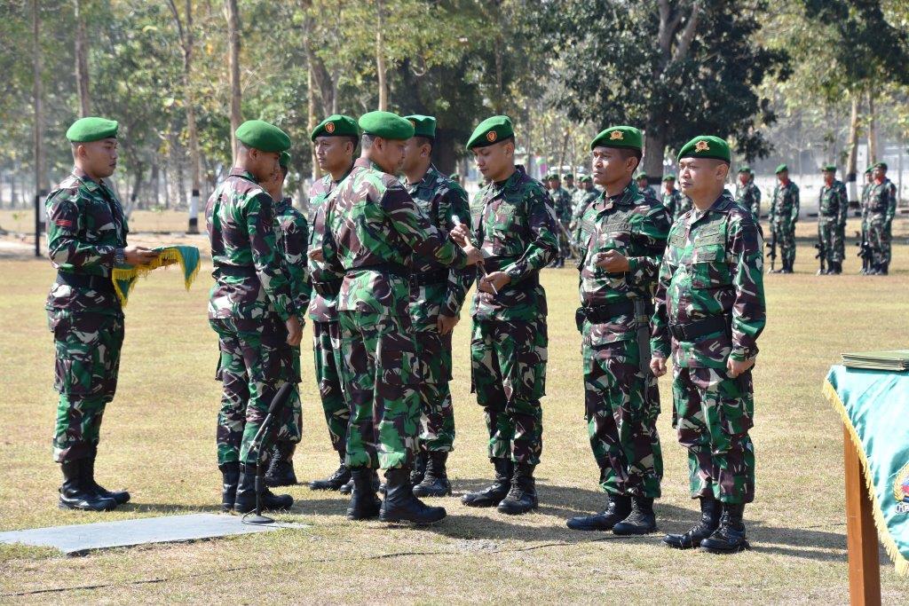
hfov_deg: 16.1
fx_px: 3220
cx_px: 454
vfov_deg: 10.8
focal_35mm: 128
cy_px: 303
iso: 400
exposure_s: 1/500
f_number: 8
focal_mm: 85
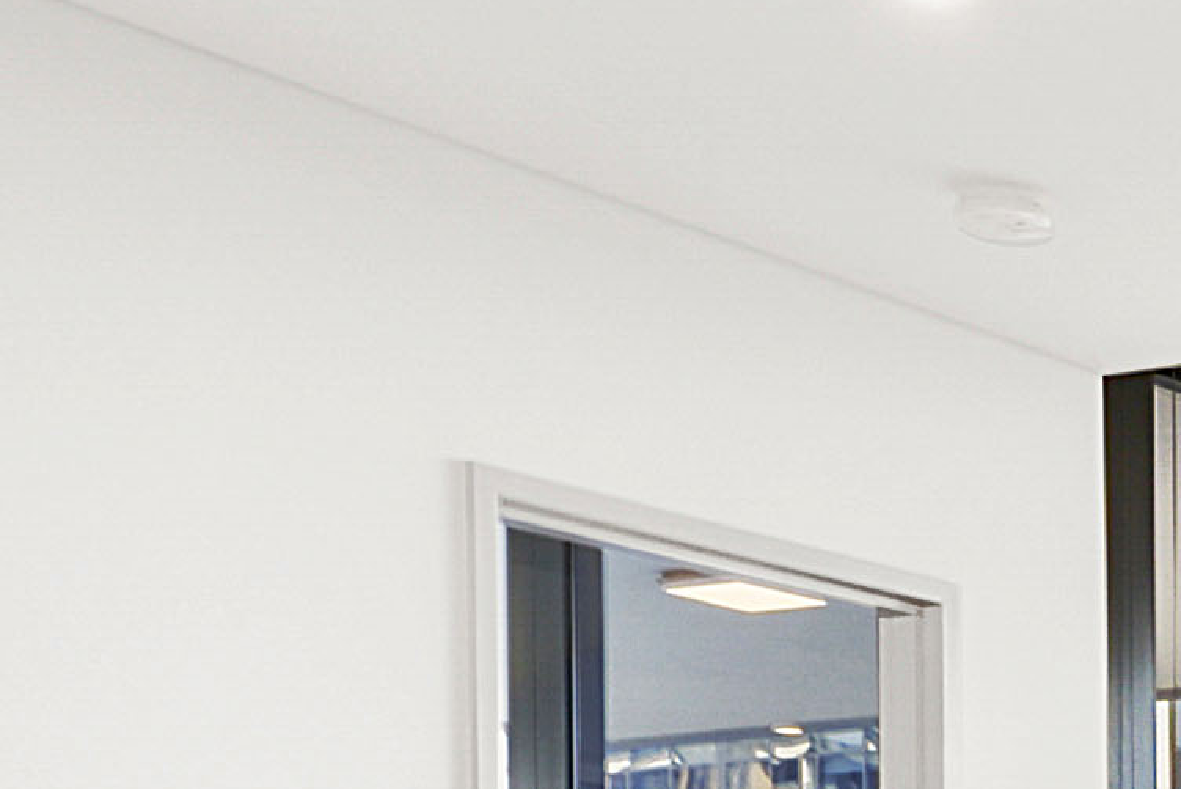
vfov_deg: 13.3
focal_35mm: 96
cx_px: 2111
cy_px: 1240
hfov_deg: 17.4
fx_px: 3150
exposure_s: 1/2.5
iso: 160
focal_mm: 12
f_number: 11
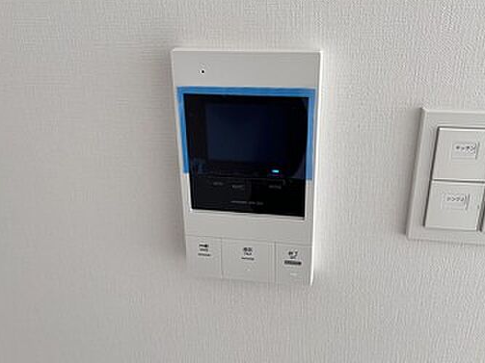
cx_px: 256
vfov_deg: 45.4
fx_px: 434
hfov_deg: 58.3
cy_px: 164
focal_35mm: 31
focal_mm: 5.1
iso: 125
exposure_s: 1/100
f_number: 1.6
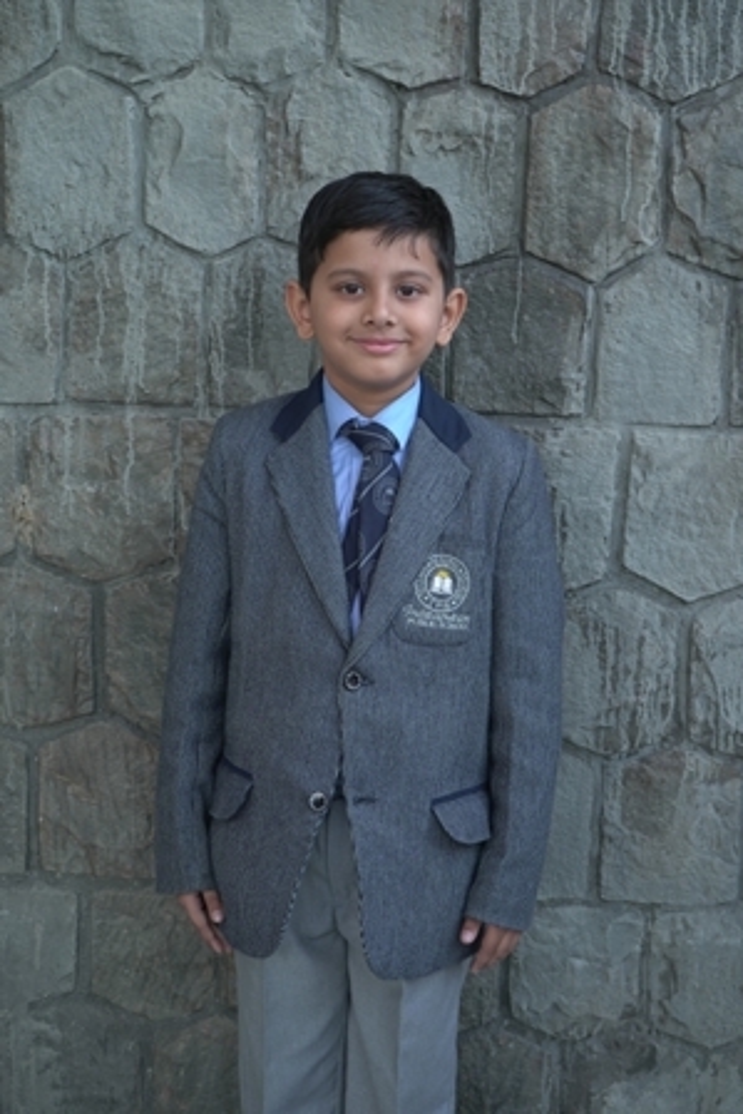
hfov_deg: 24.6
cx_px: 372
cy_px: 557
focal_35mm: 55
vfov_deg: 36.2
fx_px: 1701
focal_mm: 55
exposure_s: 1/125
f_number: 7.1
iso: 400
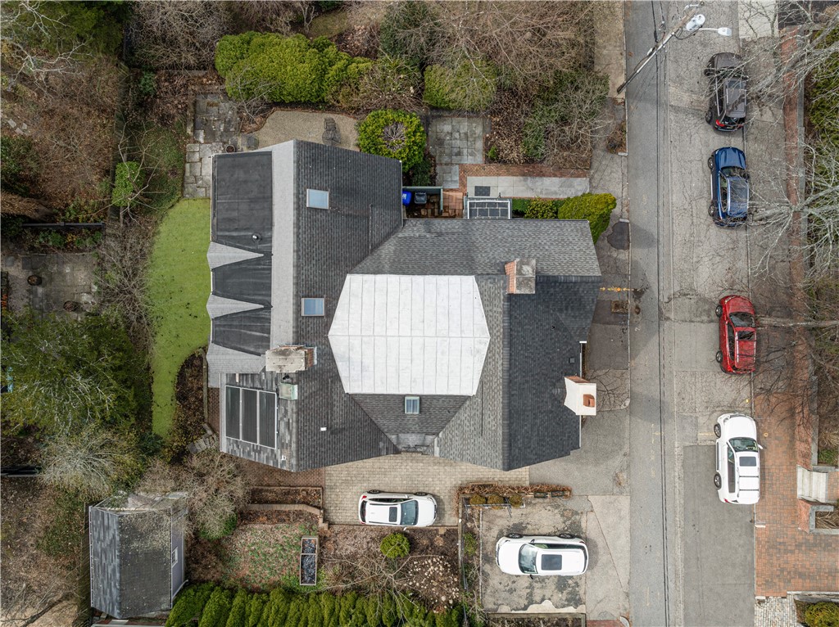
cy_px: 314
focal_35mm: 24
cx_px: 420
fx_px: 581
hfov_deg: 71.6
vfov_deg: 56.7
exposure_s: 1/200
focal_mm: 12.29
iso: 100
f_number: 5.6
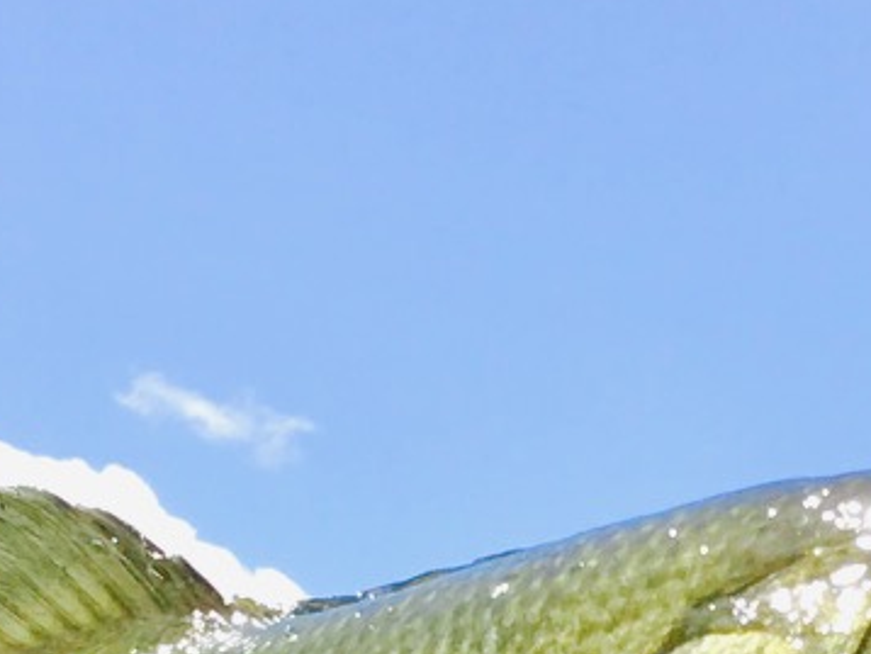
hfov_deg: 14.2
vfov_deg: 10.6
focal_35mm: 138
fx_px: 3475
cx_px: 713
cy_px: 737
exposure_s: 1/960
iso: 25
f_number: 2.2
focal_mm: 2.87
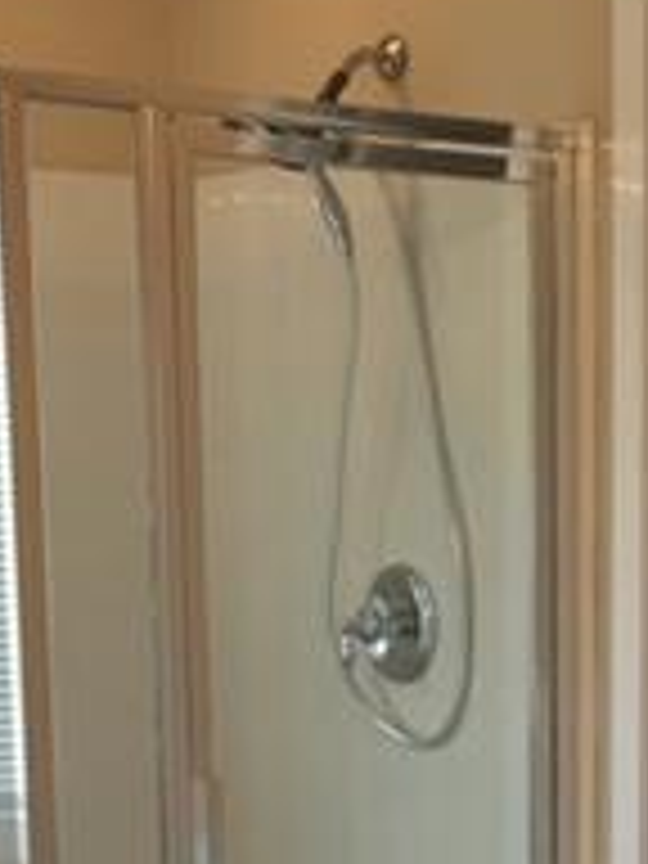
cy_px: 1156
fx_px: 2895
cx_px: 702
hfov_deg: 12.6
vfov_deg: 16.0
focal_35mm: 116
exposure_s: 1/60
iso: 40
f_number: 2.2
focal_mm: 4.15
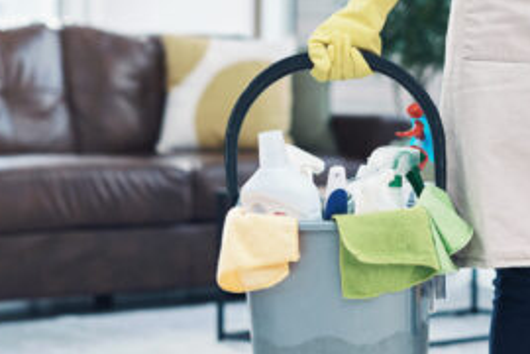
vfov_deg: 10.0
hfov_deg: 14.9
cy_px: 216
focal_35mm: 137
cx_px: 430
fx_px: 2017
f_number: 2.2
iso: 250
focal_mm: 50
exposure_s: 1/200
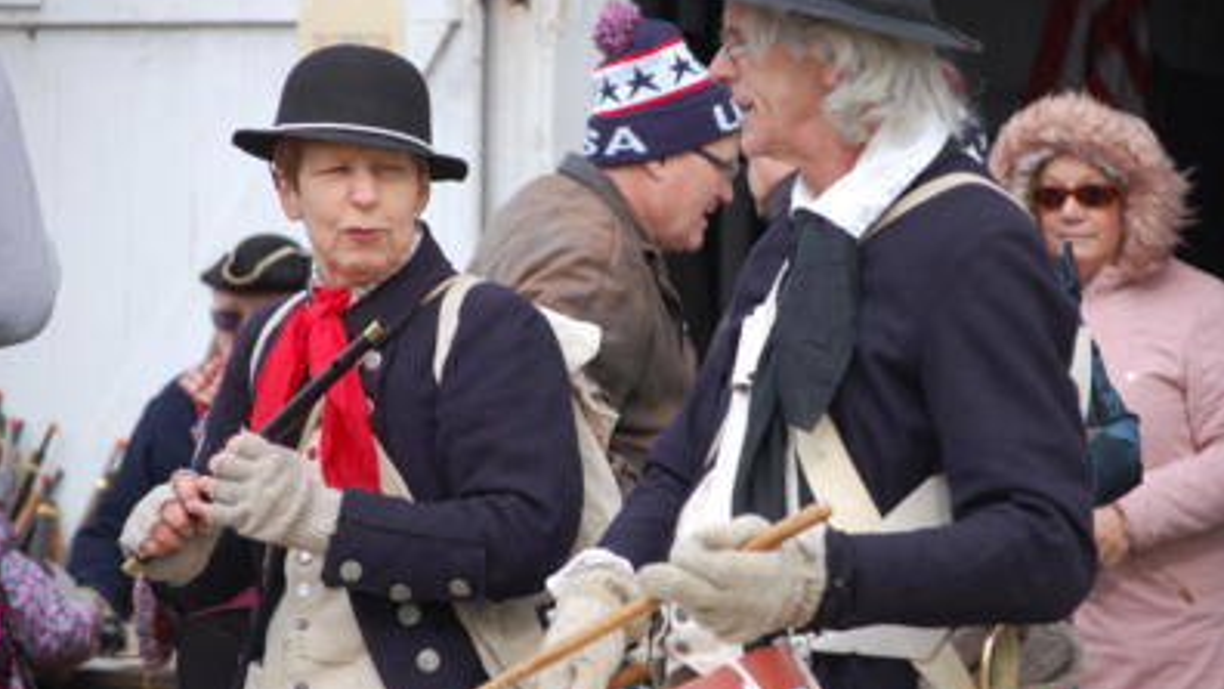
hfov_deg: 12.9
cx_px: 609
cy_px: 306
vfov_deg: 7.3
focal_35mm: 167
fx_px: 5406
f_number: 5
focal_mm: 105
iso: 400
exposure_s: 1/400
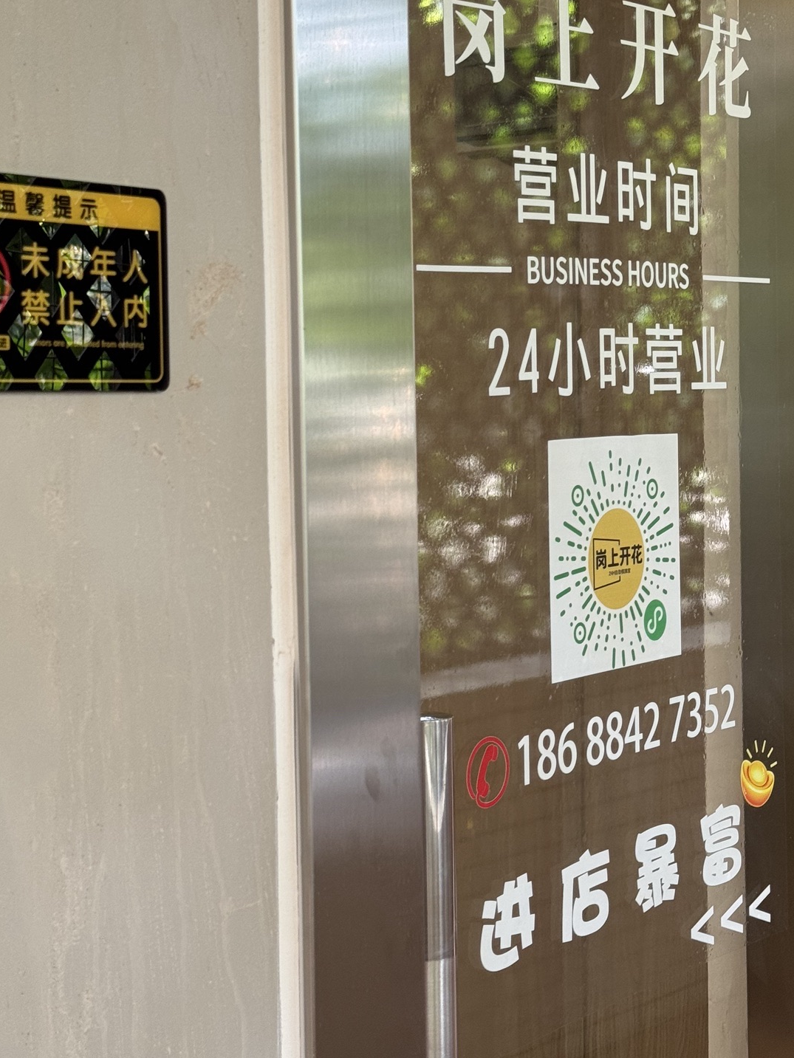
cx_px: 449
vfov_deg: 28.9
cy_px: 442
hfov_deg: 21.9
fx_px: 2049
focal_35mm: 67
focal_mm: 6.76
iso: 125
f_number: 1.78
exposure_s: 1/50
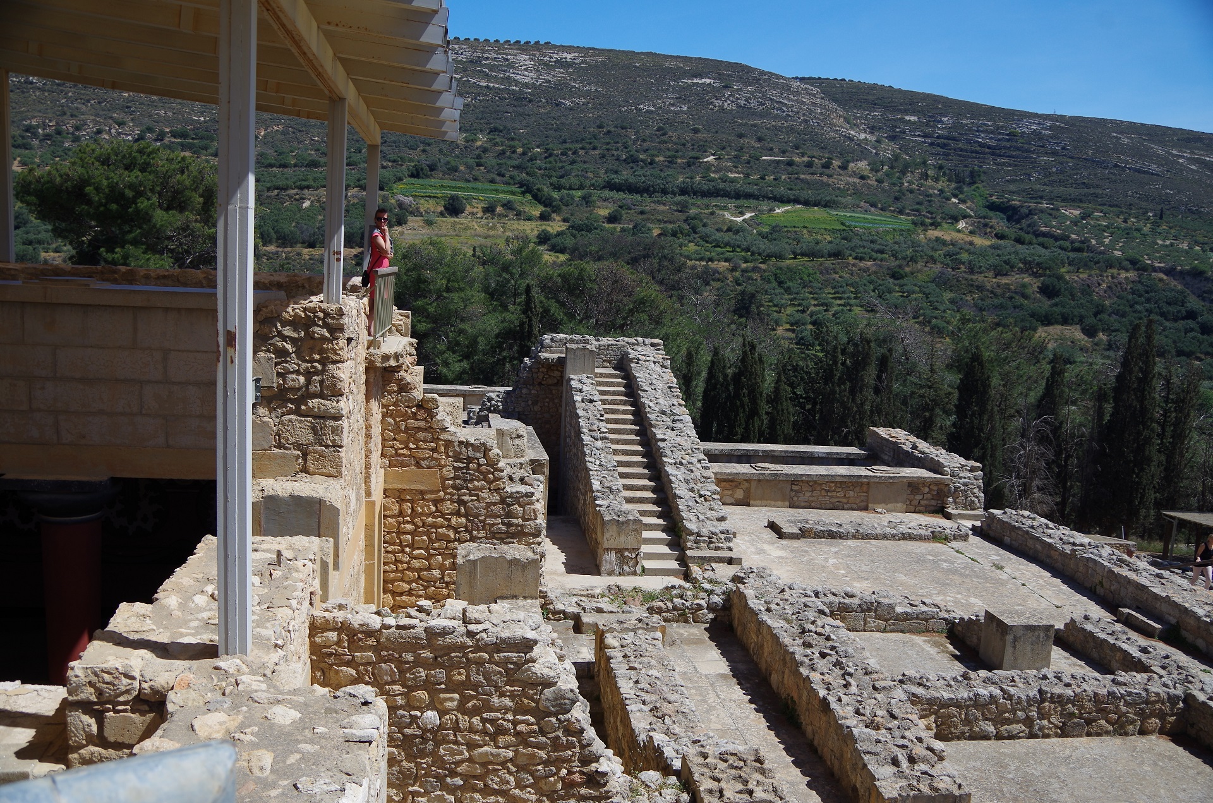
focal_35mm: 31
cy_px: 402
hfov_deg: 60.4
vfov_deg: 42.1
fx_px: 1042
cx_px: 606
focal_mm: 21
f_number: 5.6
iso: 100
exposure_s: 1/200
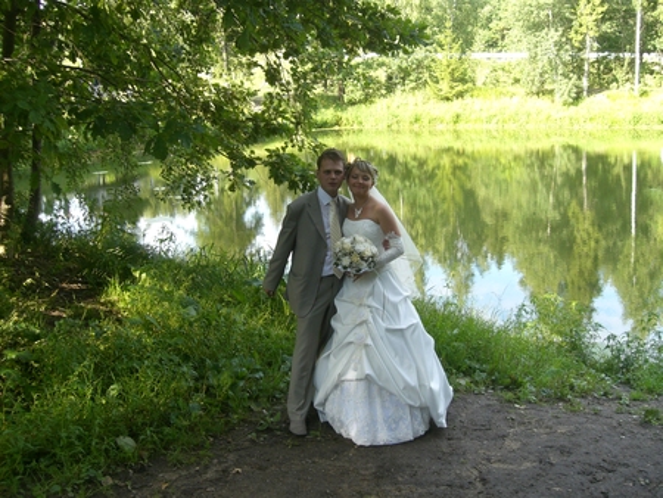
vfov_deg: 37.8
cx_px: 332
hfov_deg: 49.0
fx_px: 728
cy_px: 249
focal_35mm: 38
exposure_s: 1/125
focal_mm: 6.3
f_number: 3.1
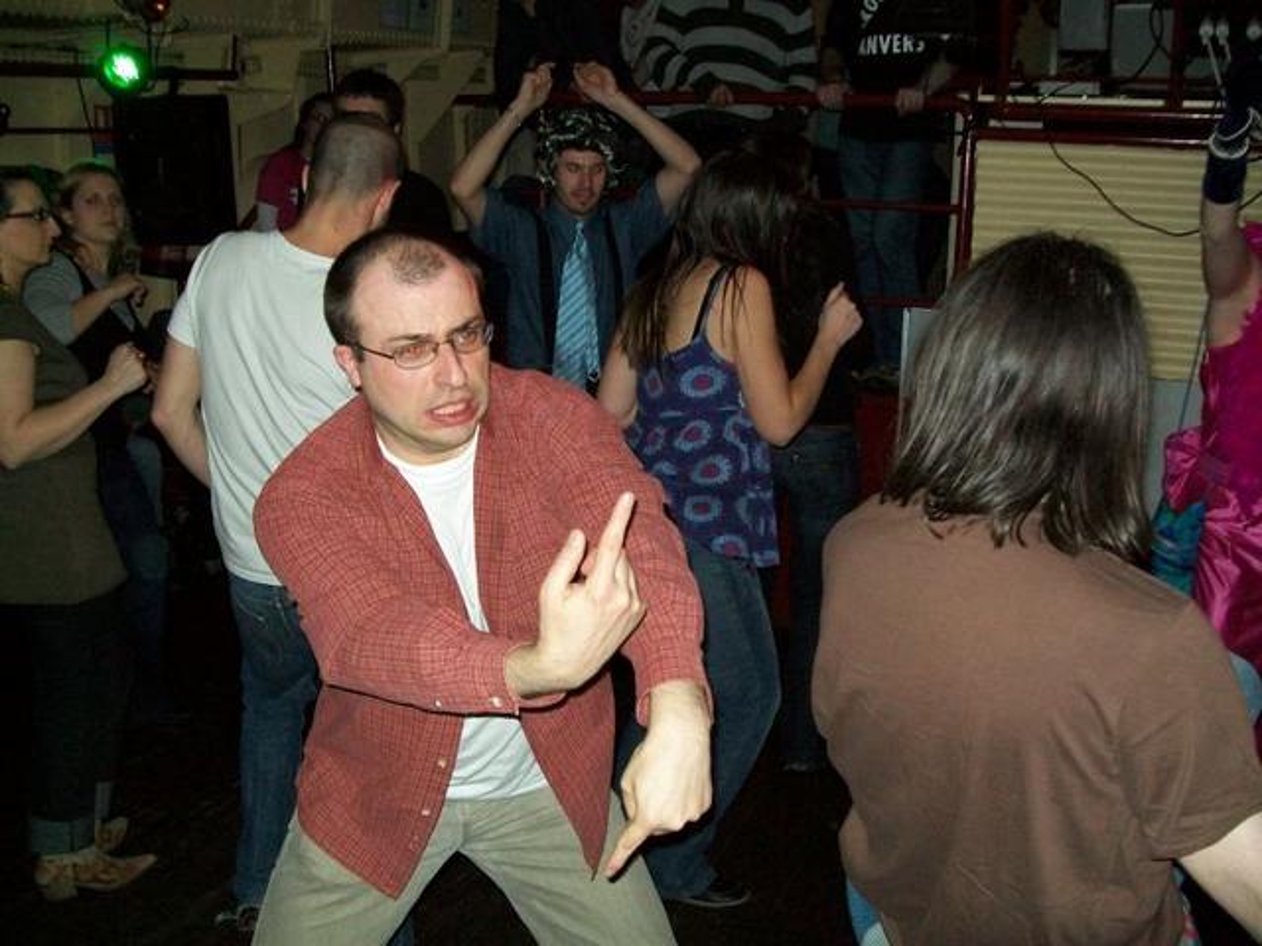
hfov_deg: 51.4
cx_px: 631
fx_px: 1312
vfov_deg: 39.7
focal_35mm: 36
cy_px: 473
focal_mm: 6
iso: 160
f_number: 2.7
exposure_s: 1/60
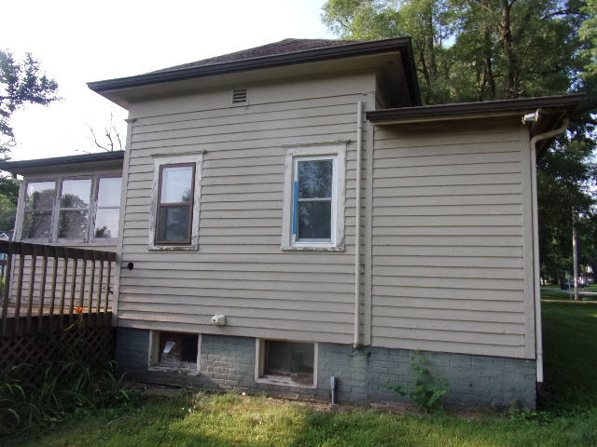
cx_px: 298
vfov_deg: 56.8
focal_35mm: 24
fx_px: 414
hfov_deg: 71.6
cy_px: 224
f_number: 3.3
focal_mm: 4.3
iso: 80
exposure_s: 1/350
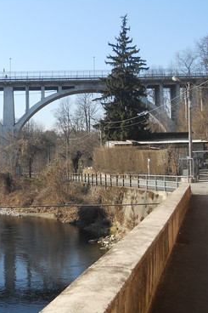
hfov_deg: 22.8
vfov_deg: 34.5
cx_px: 25
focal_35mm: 58
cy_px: 155
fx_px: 503
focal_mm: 6.72
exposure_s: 1/200
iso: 80
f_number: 5.5
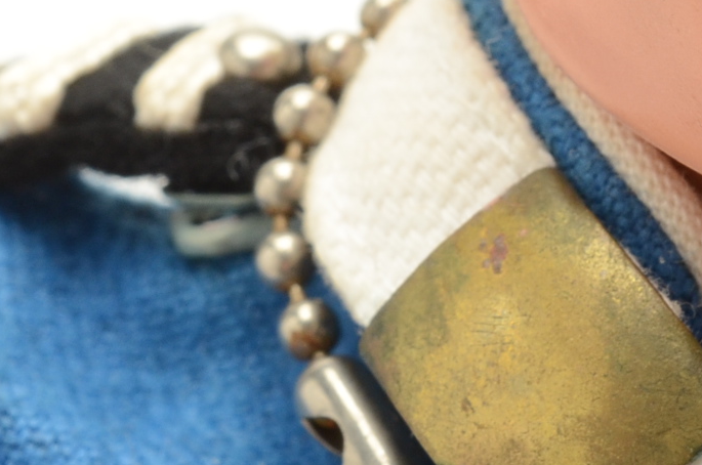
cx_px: 717
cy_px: -258
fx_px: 5777
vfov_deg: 4.6
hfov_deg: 6.9
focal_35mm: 297
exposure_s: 1/125
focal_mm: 55
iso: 400
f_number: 16
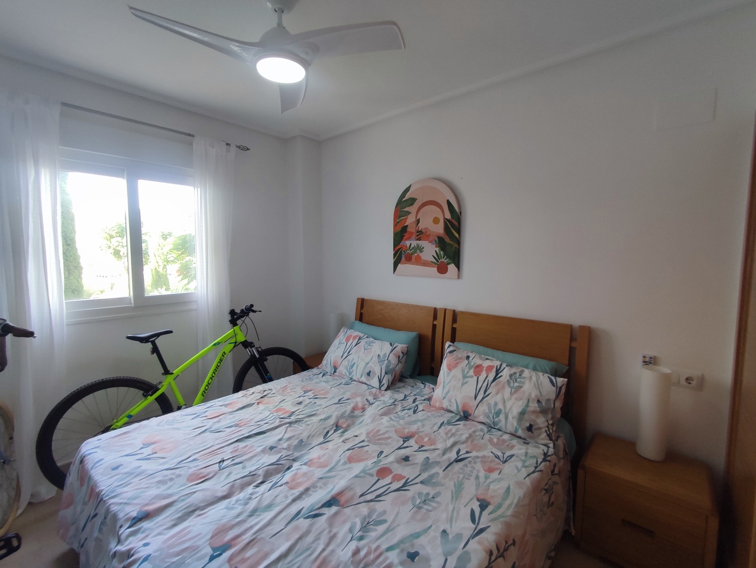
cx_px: 378
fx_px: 350
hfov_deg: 94.5
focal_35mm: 16
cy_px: 284
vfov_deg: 78.2
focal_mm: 1.65
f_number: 2.2
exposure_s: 1/50
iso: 78
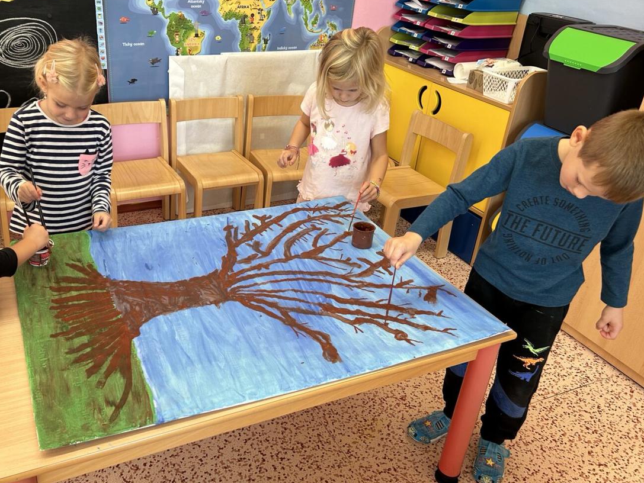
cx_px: 254
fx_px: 596
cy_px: 222
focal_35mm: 32
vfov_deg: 44.1
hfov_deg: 56.3
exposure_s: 1/100
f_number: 1.5
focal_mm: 5.7
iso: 80
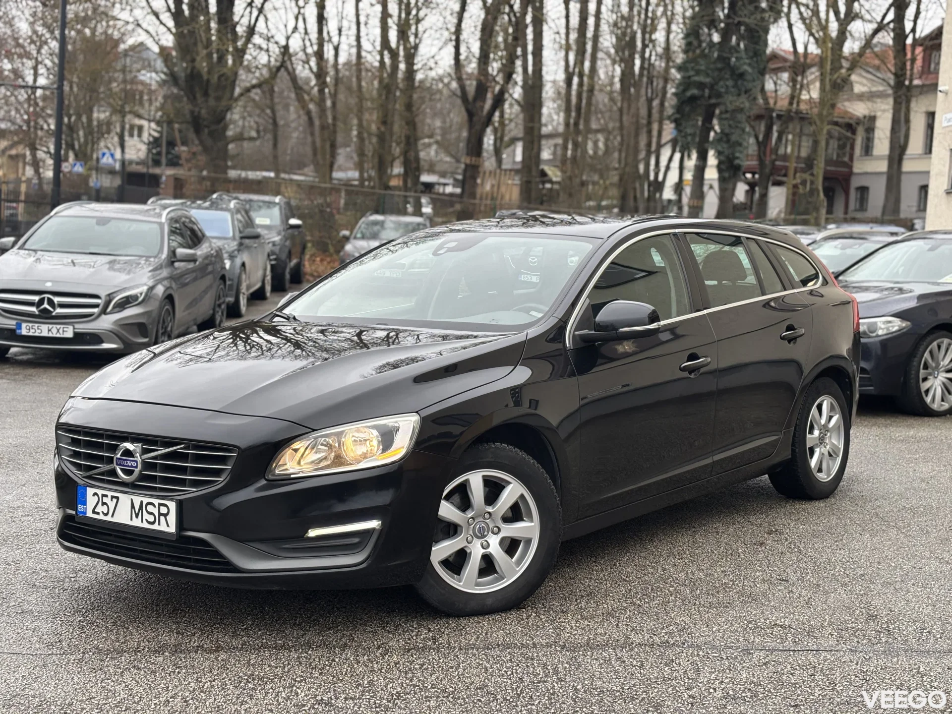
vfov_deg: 28.0
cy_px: 357
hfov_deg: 36.8
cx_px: 476
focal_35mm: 52
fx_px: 1430
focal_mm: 5.96
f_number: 1.6
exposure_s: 1/121
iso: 32
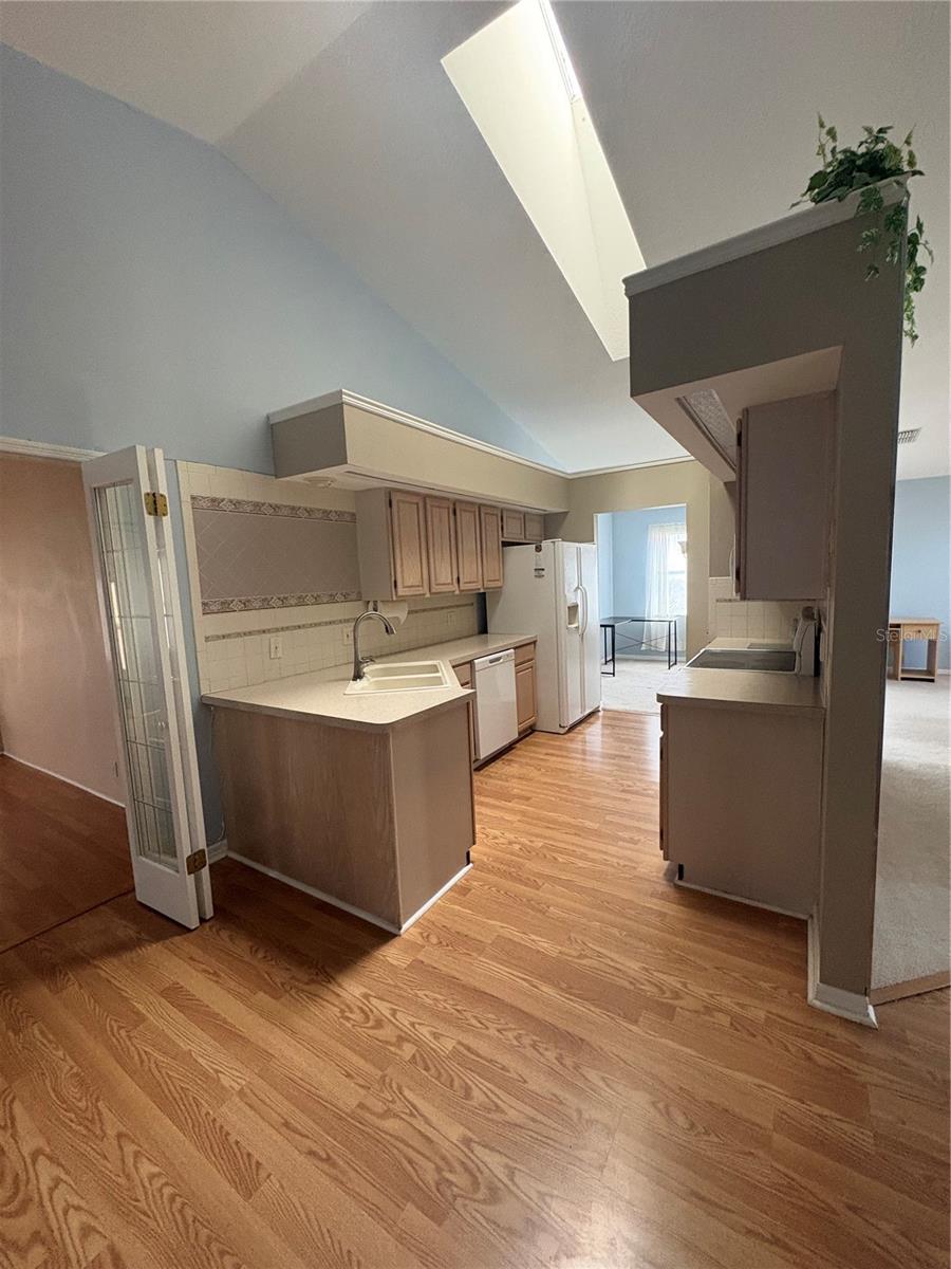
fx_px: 513
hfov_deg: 85.7
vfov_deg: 102.1
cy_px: 634
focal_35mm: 14
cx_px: 476
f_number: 2.2
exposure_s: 1/60
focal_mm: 2.22
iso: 500
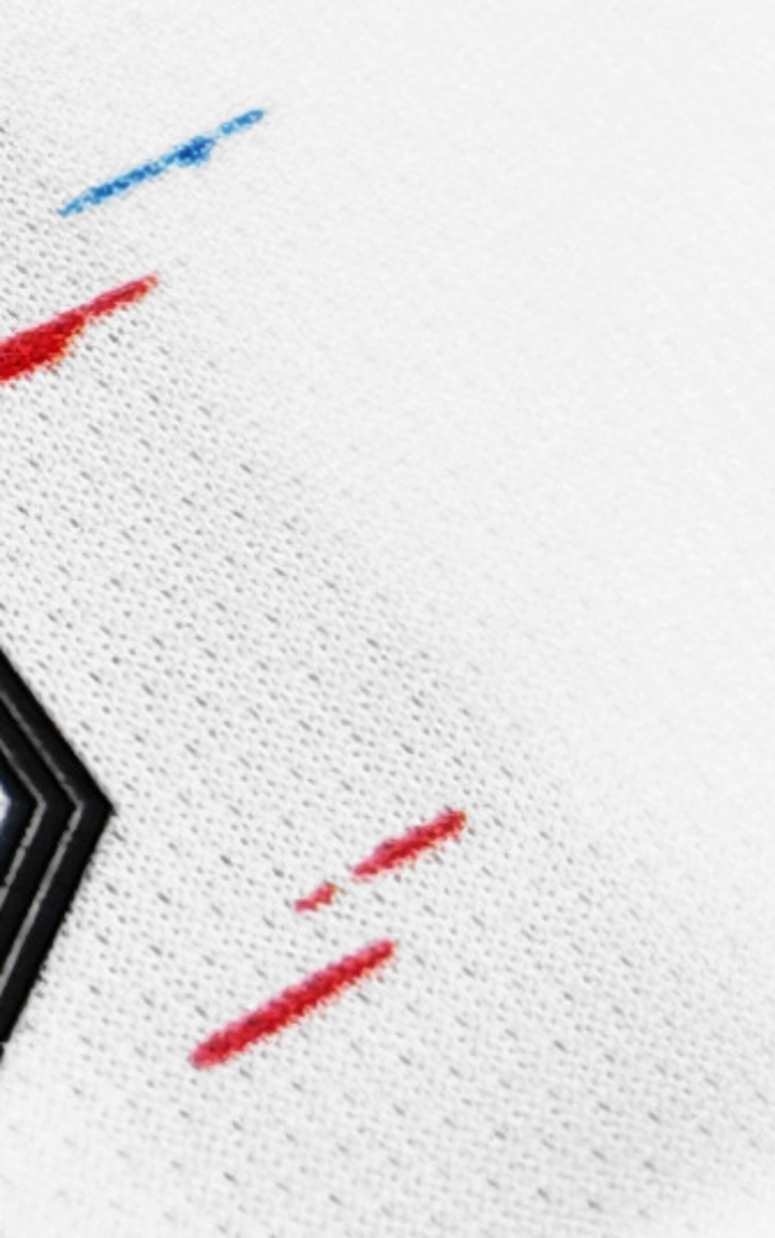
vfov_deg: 11.2
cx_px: -1854
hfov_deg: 6.3
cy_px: 205
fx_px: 6281
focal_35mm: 186
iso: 86
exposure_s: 1/100
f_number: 1.75
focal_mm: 8.67
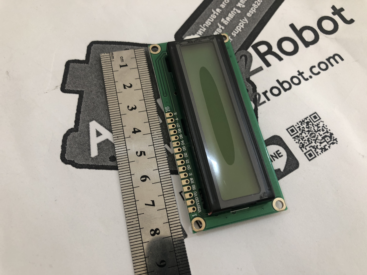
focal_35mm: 28
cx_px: 184
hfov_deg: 63.4
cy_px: 138
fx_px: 297
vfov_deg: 49.7
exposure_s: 1/20
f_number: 1.8
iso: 40
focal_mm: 3.99
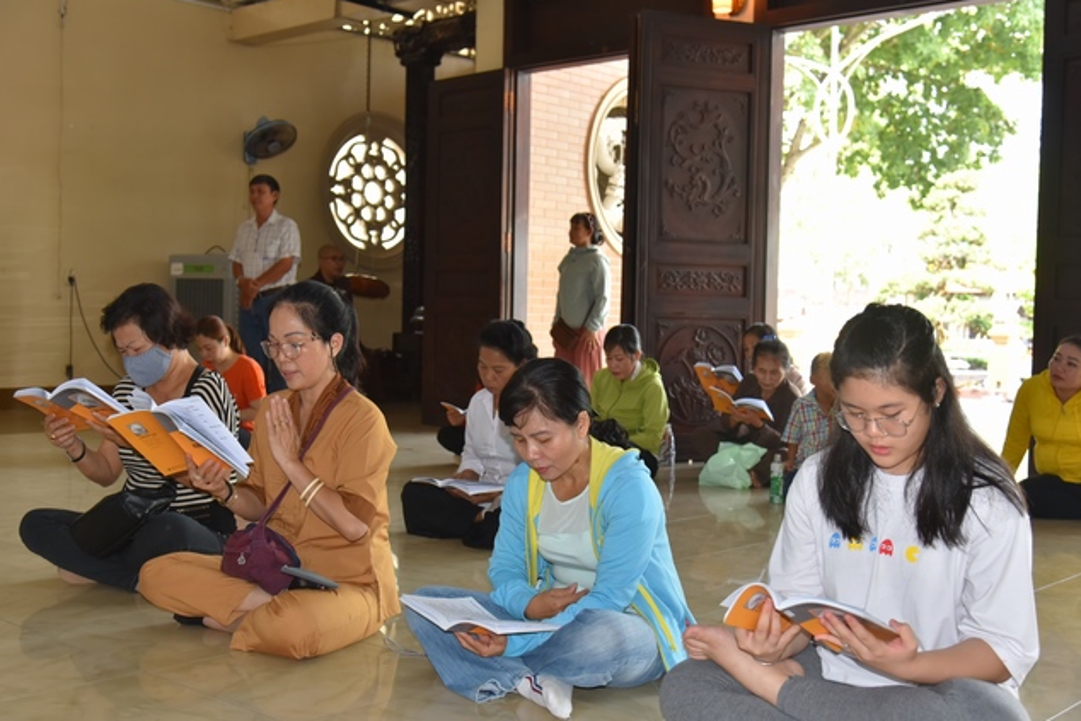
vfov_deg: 32.6
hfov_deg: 47.4
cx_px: 540
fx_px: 1231
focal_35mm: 41
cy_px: 355
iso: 640
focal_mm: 40
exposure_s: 1/125
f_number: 4.5
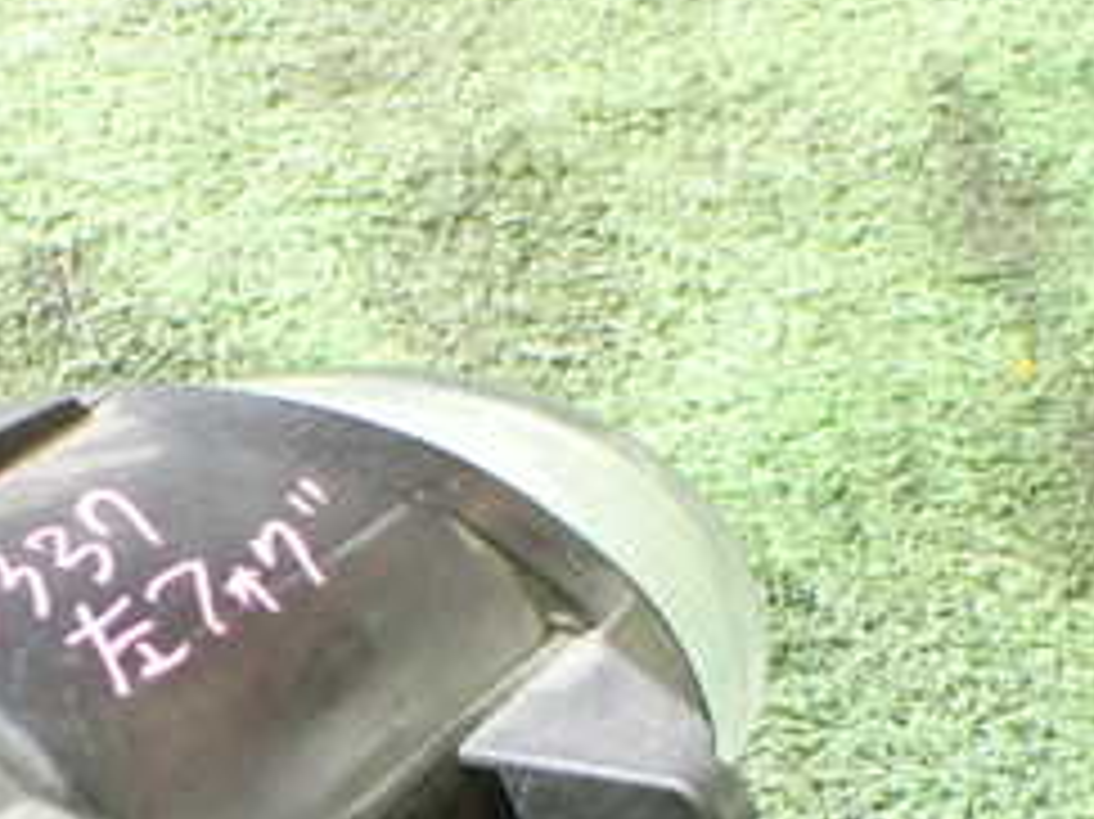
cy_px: 904
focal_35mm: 74
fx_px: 2338
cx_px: 225
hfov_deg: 25.9
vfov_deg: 19.1
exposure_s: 1/30
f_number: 2.3
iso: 1000
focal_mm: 5.4
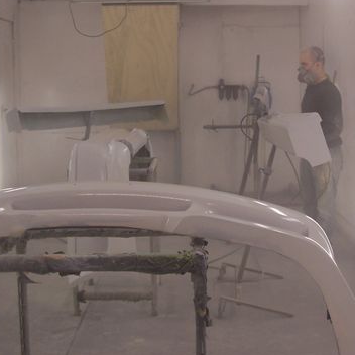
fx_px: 708
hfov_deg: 28.1
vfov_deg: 28.1
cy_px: 142
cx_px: 202
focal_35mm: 61
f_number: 2.8
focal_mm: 6.3
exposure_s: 1/45
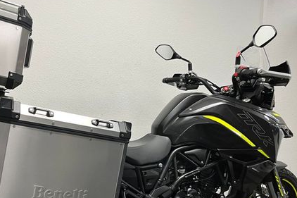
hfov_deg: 47.1
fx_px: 338
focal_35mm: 41
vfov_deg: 32.3
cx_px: 118
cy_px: 137
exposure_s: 1/50
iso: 64
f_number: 1.6
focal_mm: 5.1
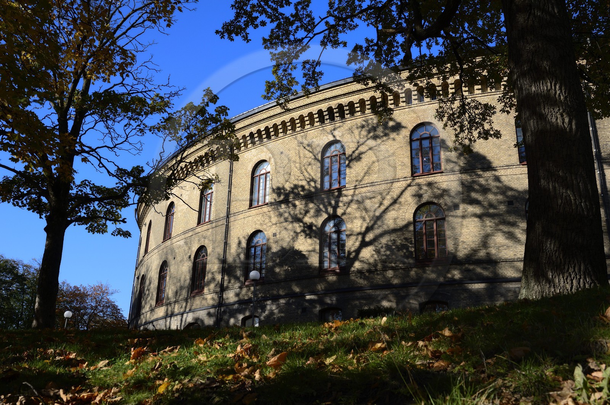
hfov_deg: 55.8
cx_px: 305
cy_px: 202
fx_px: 576
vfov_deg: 38.8
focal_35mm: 34
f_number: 10
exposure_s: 1/250
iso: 200
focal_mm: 34
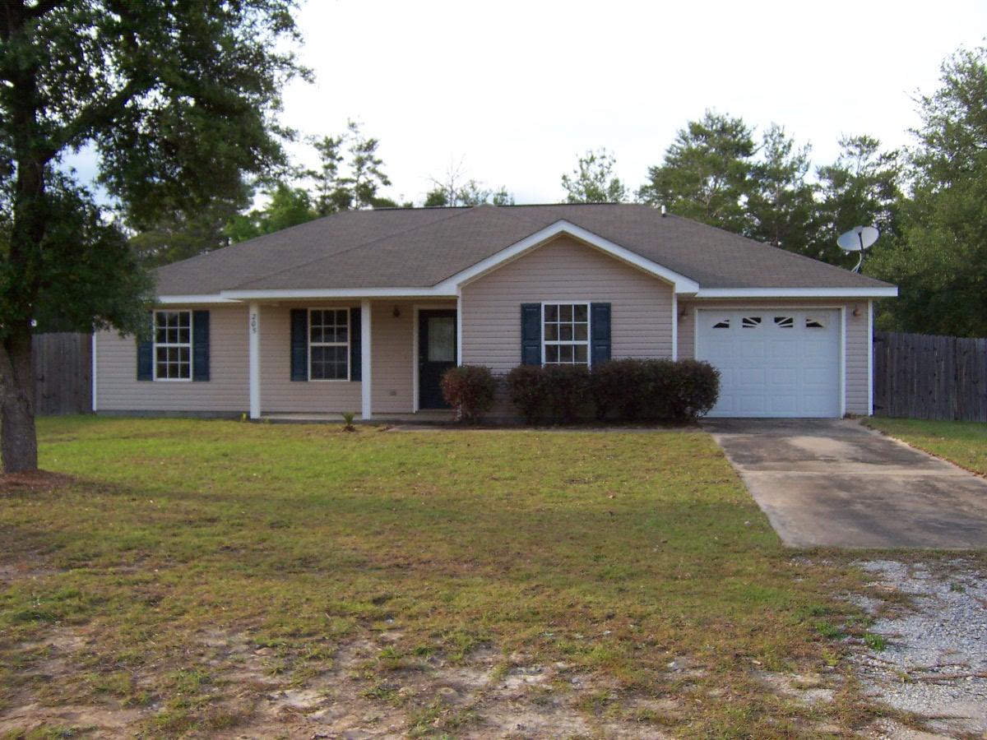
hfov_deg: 55.4
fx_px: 941
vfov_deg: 42.9
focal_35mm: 33
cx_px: 494
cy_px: 370
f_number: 3.4
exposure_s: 1/250
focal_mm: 5.5
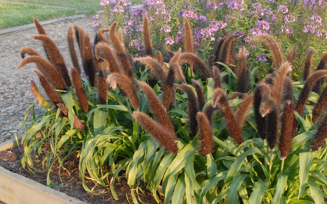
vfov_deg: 27.4
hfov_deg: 42.6
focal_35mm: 47
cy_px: 110
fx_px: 419
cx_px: 167
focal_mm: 30
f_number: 5
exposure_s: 1/90
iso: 400
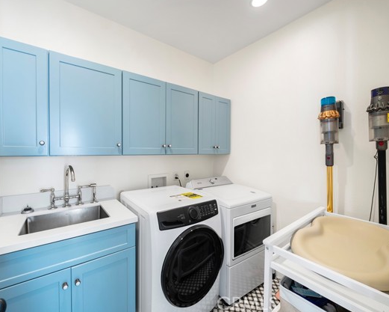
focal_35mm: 15
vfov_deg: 84.1
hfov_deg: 96.4
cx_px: 172
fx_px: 173
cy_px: 155
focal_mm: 13
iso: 640
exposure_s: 1/10
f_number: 5.6
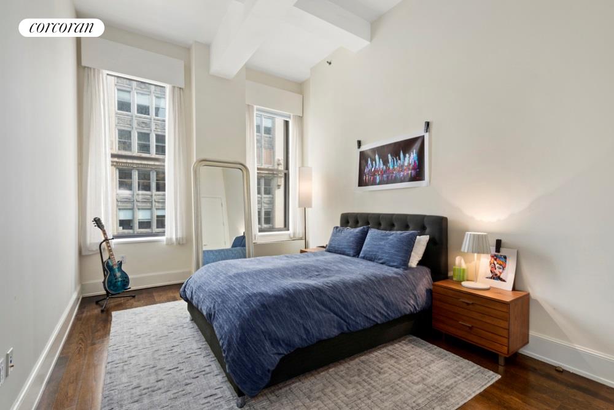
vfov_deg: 73.8
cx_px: 307
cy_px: 205
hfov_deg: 96.7
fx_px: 273
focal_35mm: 16
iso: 200
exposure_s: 1/1.43
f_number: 11
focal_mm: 16
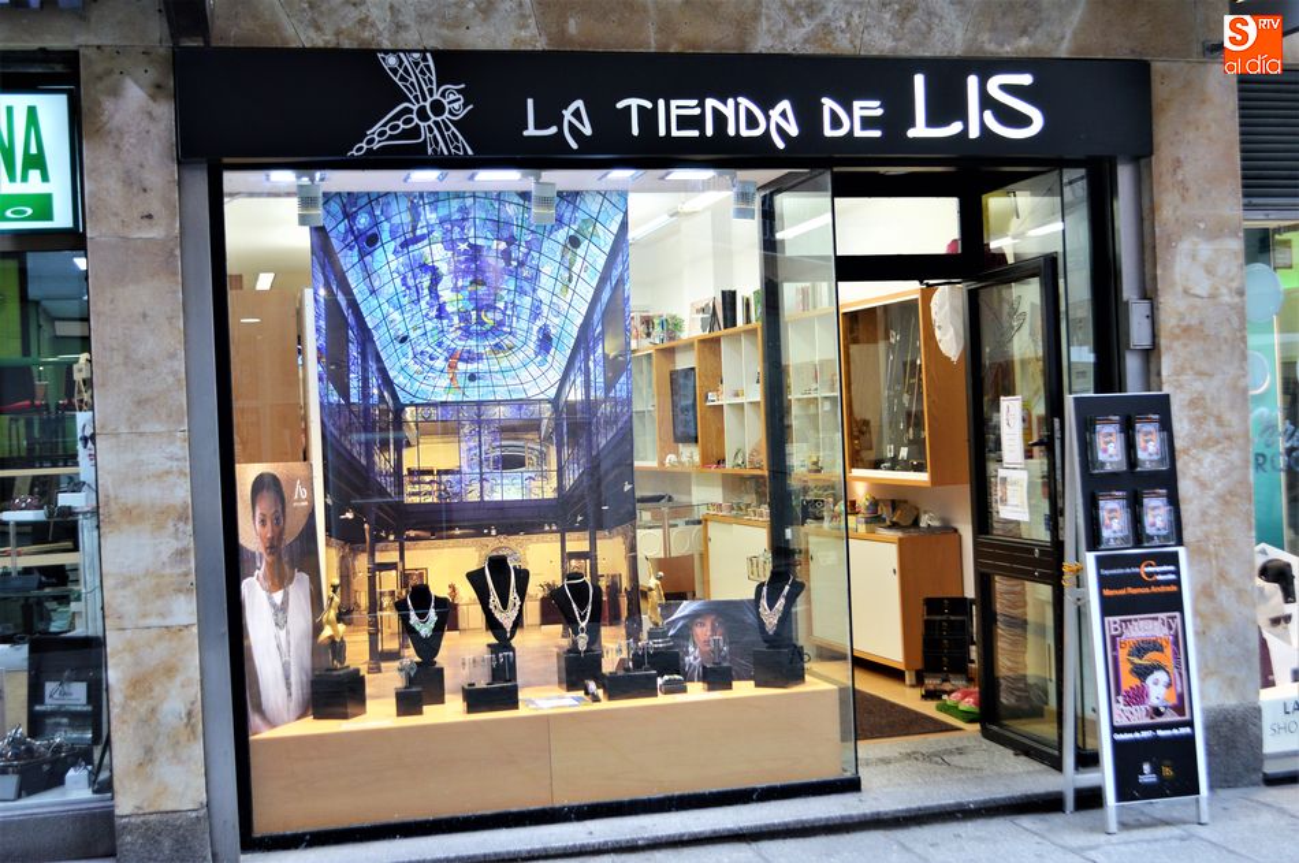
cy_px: 432
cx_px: 650
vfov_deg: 29.8
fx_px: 1622
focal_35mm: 45
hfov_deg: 43.7
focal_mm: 30
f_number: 4.5
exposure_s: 1/80
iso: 400
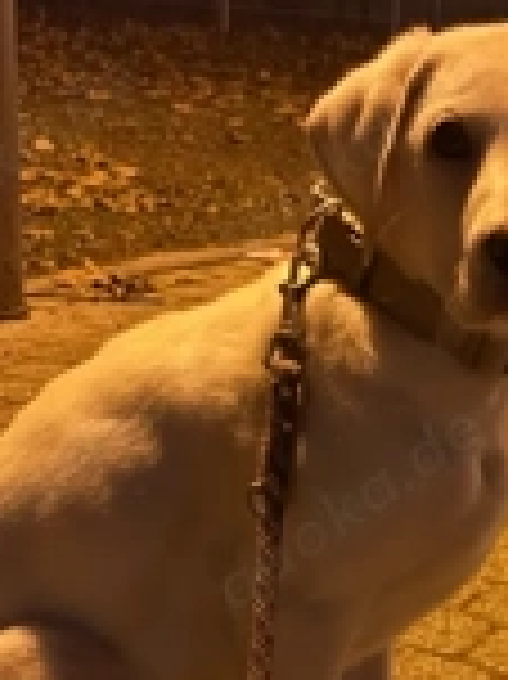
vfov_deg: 27.5
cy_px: 558
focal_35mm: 69
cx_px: 445
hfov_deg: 20.9
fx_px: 1352
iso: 800
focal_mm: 5.96
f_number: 1.6
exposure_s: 1/20
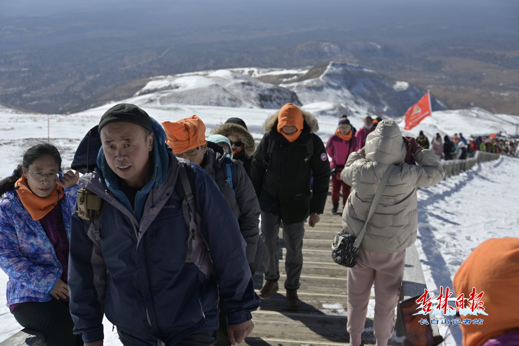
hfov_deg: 35.7
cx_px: 260
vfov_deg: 24.2
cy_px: 173
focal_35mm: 56
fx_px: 807
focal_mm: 56
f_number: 5.6
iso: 125
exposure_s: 1/1600
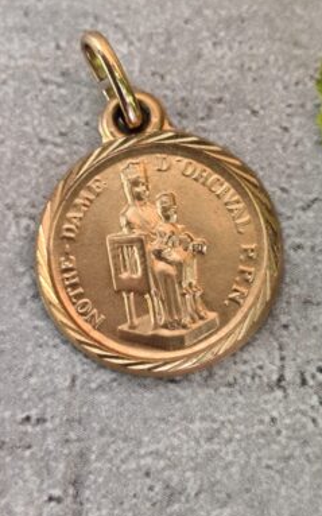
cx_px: 170
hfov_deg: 12.7
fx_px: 1448
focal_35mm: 103
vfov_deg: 20.2
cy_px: 255
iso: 250
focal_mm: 6.19
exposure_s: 1/25
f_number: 1.65
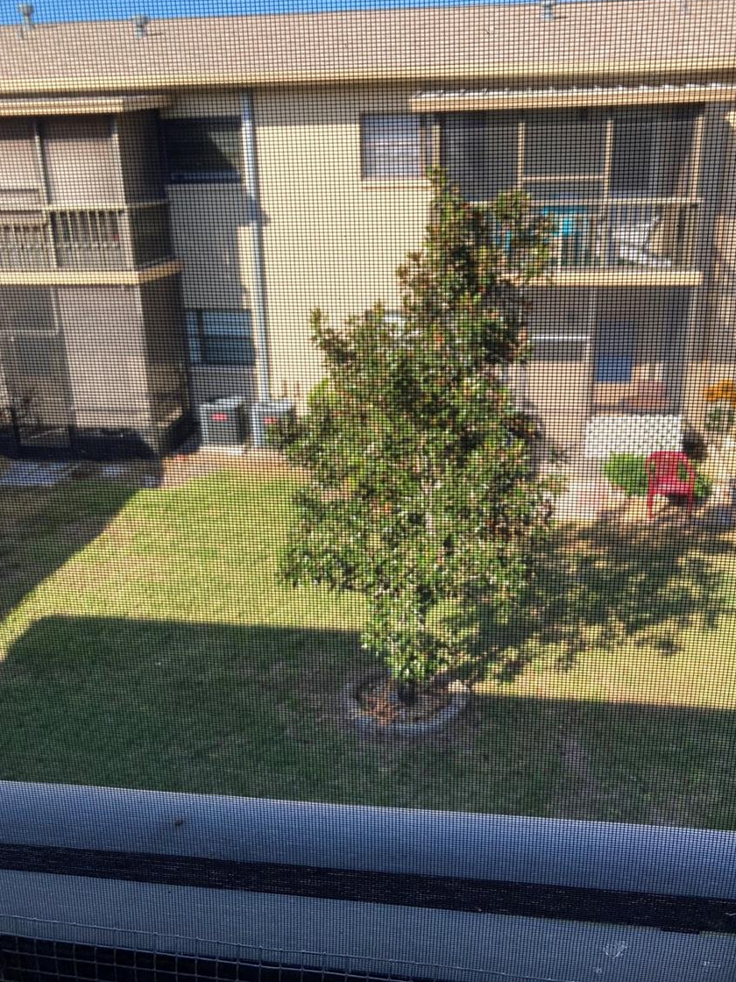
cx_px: 364
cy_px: 480
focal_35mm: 30
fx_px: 850
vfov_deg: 60.0
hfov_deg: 46.8
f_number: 1.8
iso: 20
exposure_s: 1/857
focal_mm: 3.99
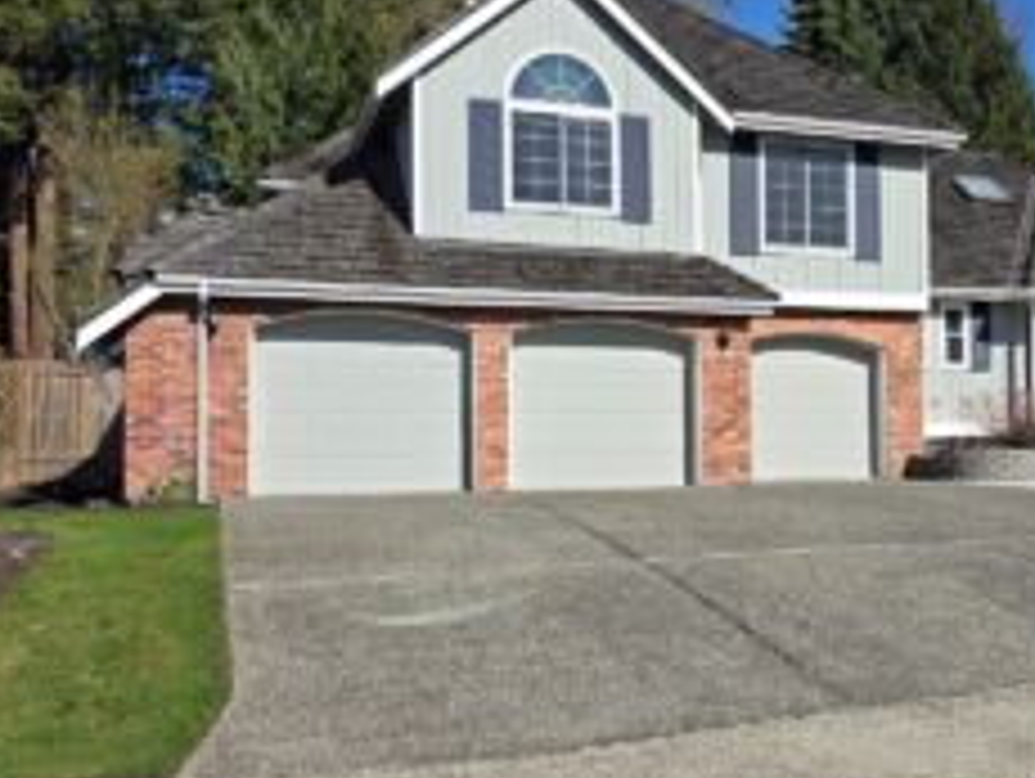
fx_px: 1197
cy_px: 369
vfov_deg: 36.0
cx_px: 702
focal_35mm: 40
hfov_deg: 45.9
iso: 80
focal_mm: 6.3
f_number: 1.7
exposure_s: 1/6809
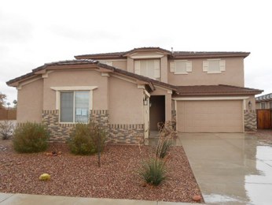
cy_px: 102
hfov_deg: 67.3
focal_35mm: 26
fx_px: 204
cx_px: 136
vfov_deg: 53.1
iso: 80
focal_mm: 4.6
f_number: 3.5
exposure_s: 1/100
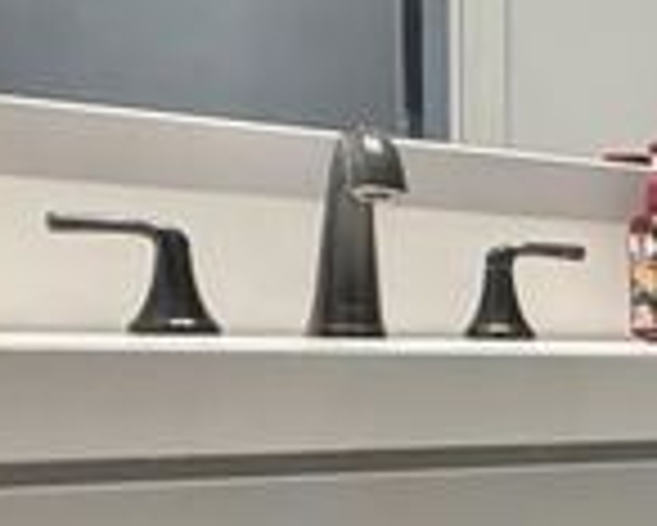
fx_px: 1284
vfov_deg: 22.8
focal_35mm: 66
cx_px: 1384
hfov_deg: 17.6
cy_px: 427
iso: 320
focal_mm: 2.22
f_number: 2.2
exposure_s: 1/120
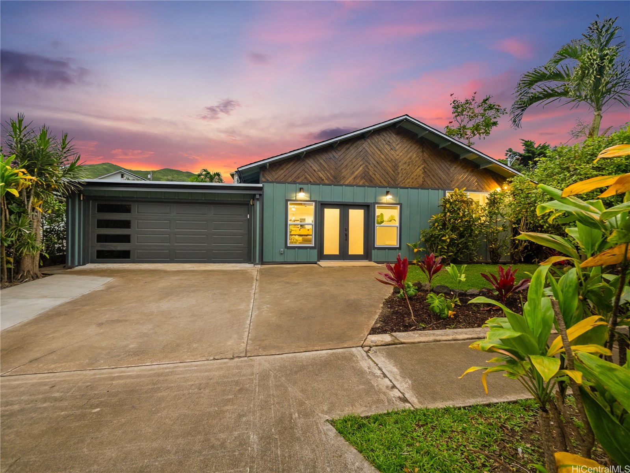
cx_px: 315
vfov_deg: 78.1
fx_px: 291
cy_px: 236
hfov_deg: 94.5
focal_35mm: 16
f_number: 4
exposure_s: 1/320
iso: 800
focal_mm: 8
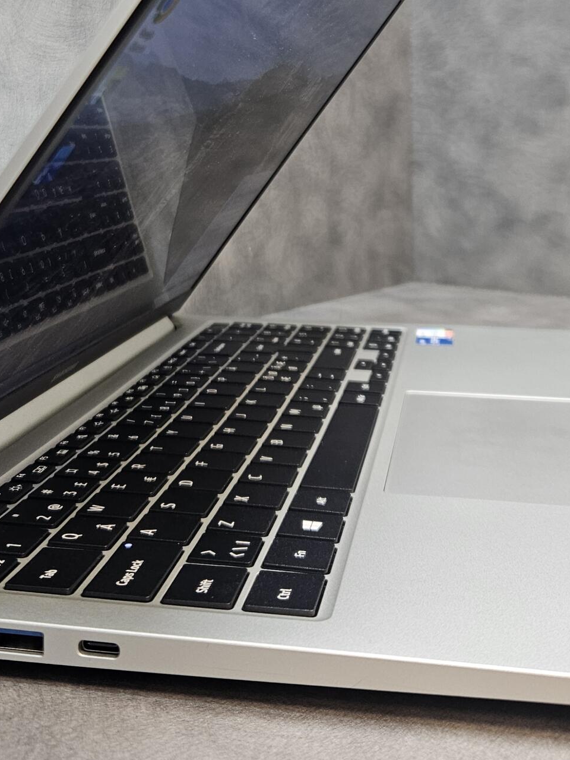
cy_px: 170
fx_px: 1010
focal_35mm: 46
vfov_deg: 39.9
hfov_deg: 31.5
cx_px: 269
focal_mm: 5.4
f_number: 1.8
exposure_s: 1/100
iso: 160
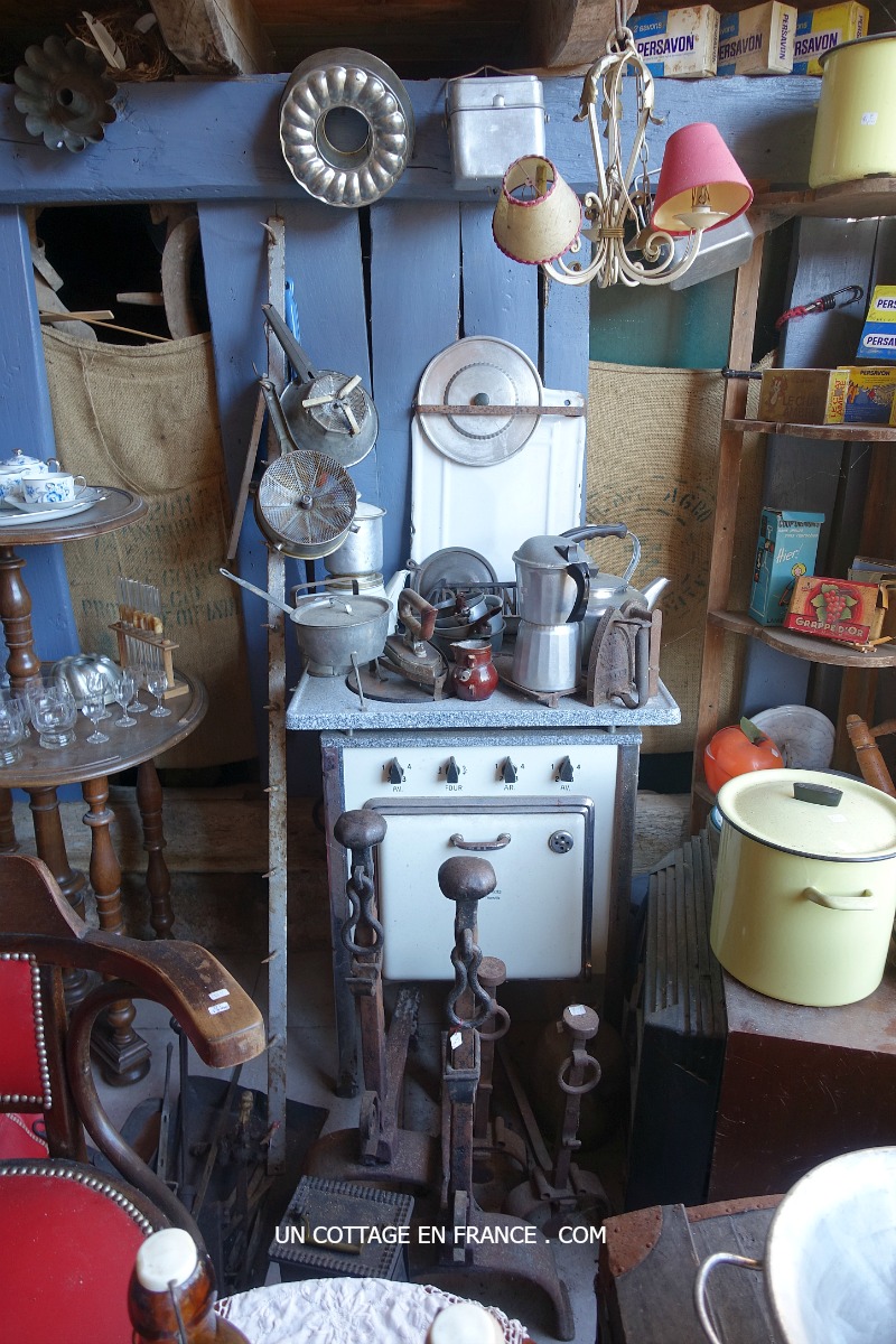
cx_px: 448
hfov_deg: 53.1
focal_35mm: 24
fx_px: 896
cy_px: 672
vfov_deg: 73.7
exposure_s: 1/50
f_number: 2.8
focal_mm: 8.8
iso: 125
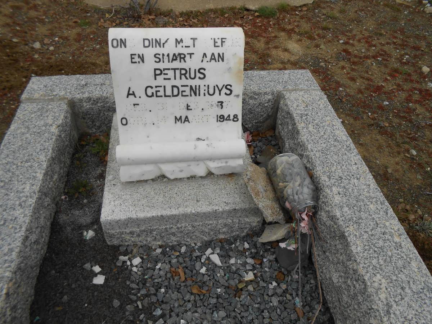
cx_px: 216
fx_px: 324
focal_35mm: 26
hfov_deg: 67.3
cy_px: 162
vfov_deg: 53.1
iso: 80
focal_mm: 4.6
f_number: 3.5
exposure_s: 1/250
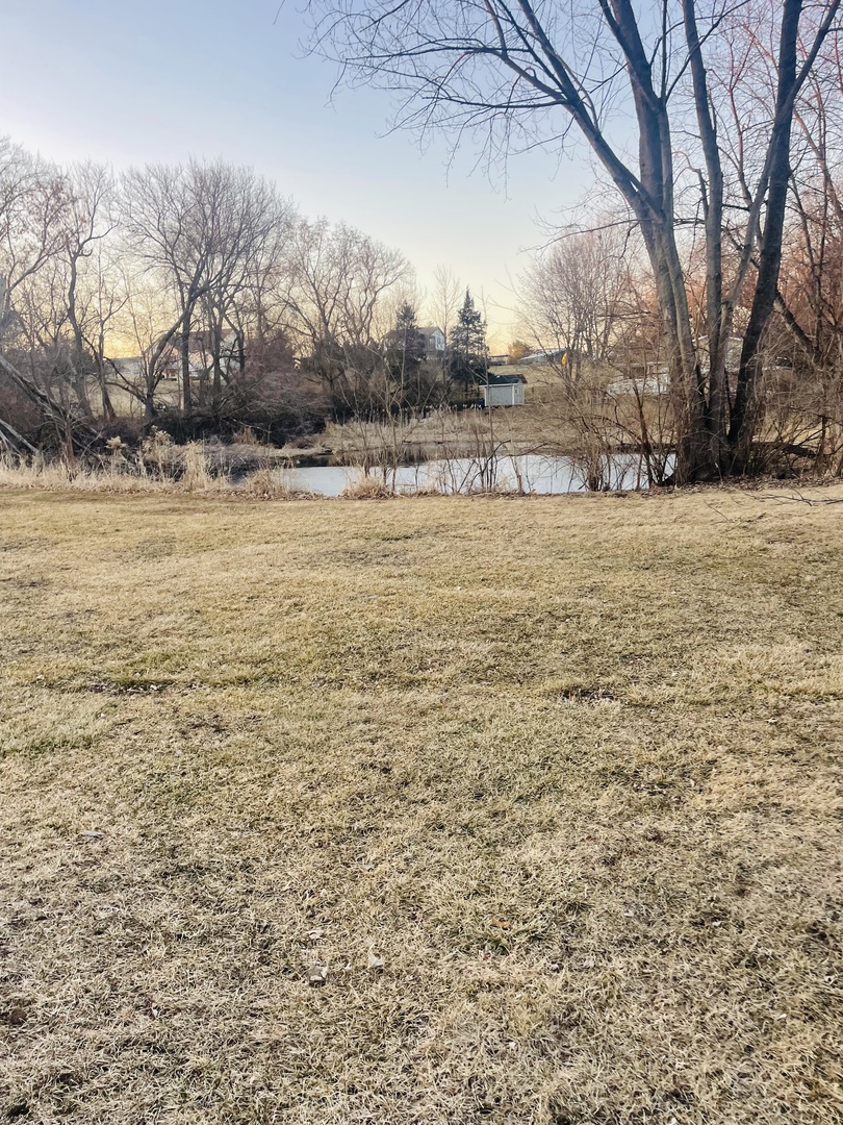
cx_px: 422
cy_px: 562
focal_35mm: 26
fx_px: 844
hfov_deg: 53.1
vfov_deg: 67.3
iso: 32
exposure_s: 1/219
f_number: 1.6
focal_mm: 4.2
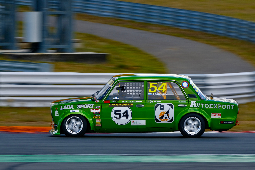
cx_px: 128
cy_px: 85
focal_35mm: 287
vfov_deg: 4.8
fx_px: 2033
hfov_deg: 7.2
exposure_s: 1/120
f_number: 10
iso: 160
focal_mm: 191.6
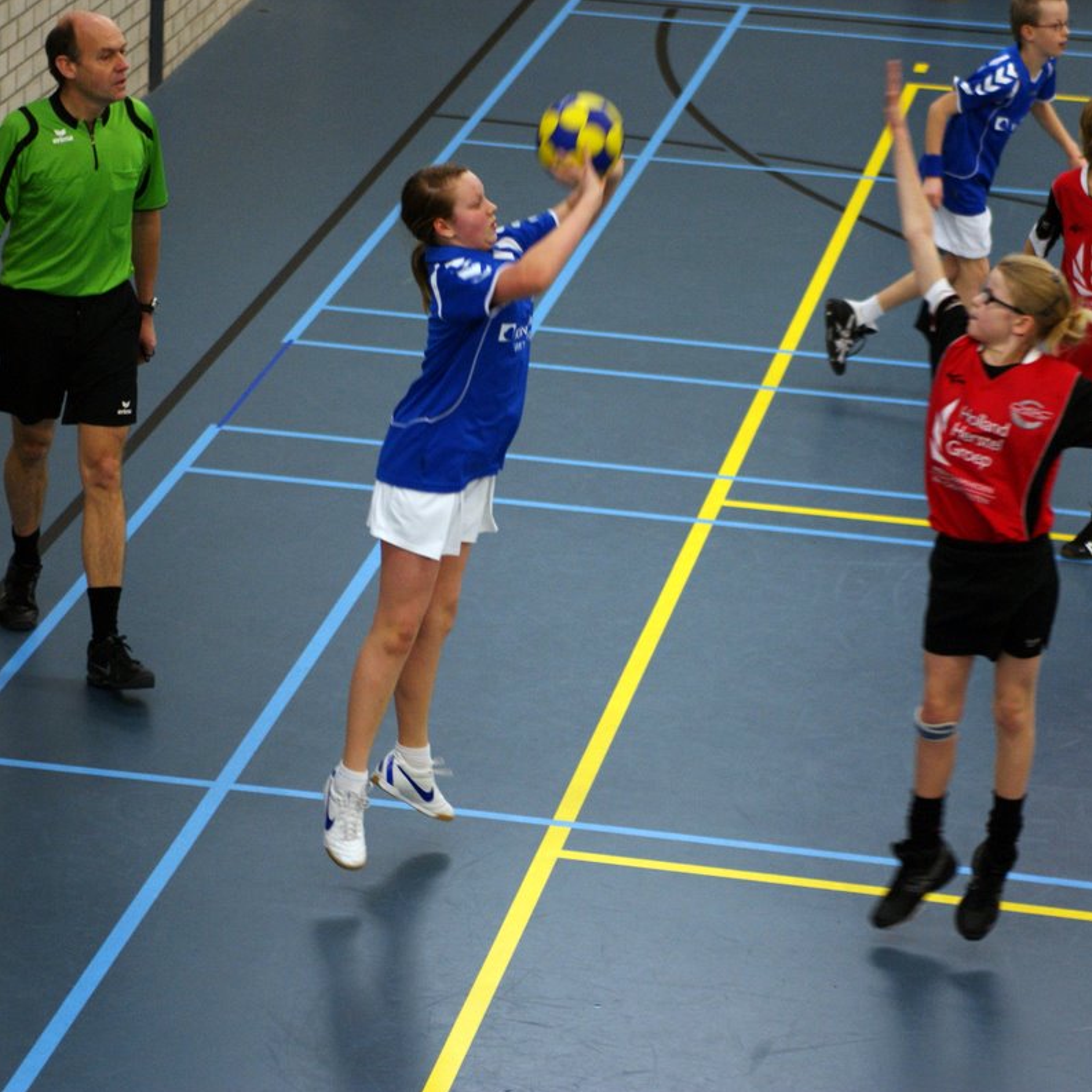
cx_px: 516
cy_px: 547
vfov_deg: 12.9
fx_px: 4818
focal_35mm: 135
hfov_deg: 12.9
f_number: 2.8
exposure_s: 1/200
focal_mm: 70
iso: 400
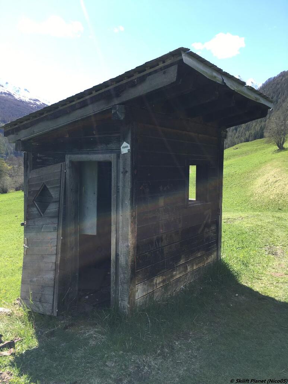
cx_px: 144
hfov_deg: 48.2
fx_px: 322
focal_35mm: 29
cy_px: 192
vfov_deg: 61.6
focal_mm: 4.15
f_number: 2.2
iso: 25
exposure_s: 1/516
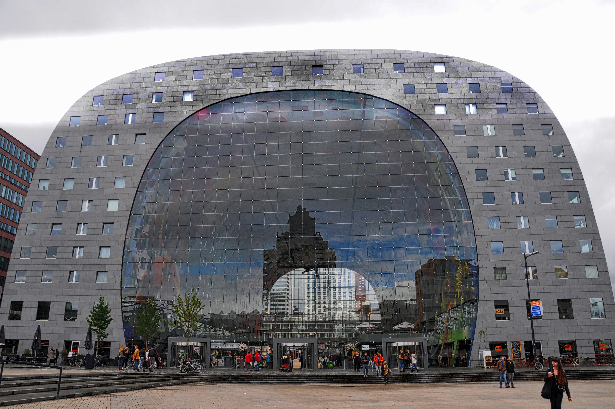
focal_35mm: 27
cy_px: 204
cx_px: 308
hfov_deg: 67.4
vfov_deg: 47.8
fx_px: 461
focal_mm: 18
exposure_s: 1/200
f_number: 7.1
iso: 200
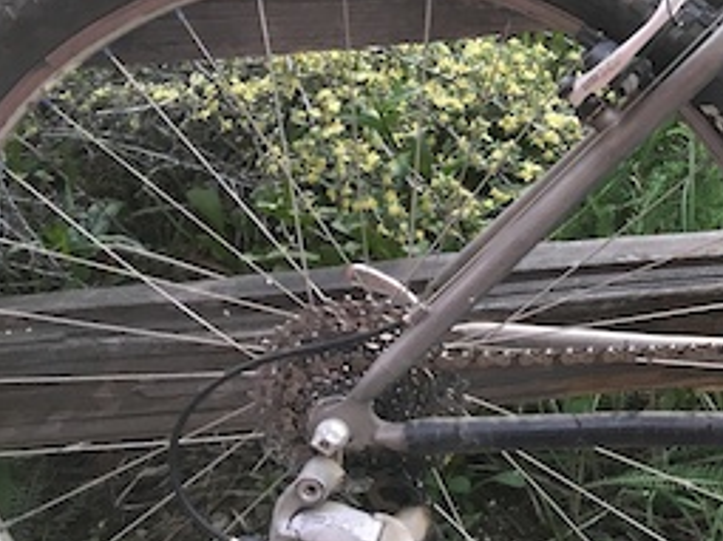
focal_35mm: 91
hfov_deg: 19.0
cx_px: 1080
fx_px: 1900
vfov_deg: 15.7
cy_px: -71
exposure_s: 1/30
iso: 50
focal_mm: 4.15
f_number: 2.2
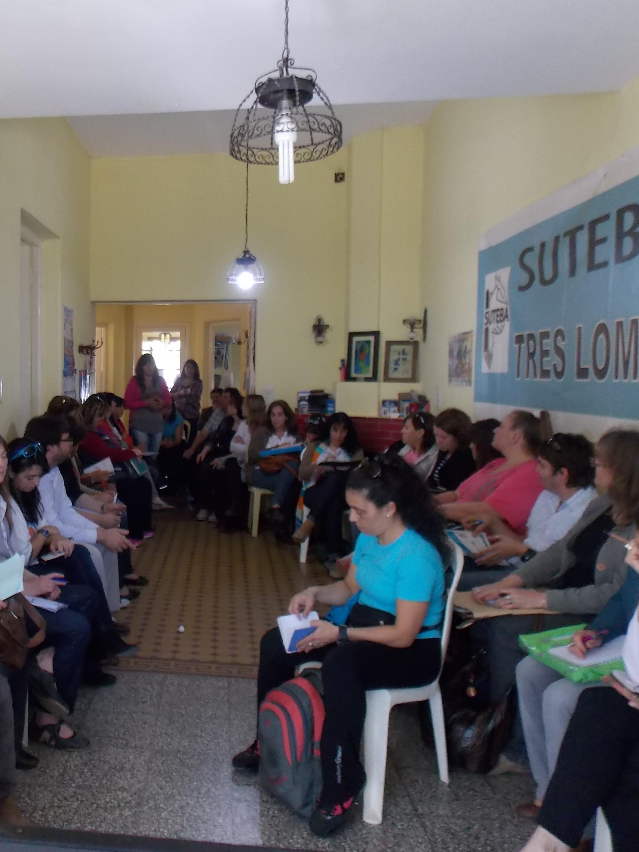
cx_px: 114
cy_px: 427
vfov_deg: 58.4
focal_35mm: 31
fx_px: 763
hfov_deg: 43.0
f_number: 3.1
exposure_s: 1/30
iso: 250
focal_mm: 4
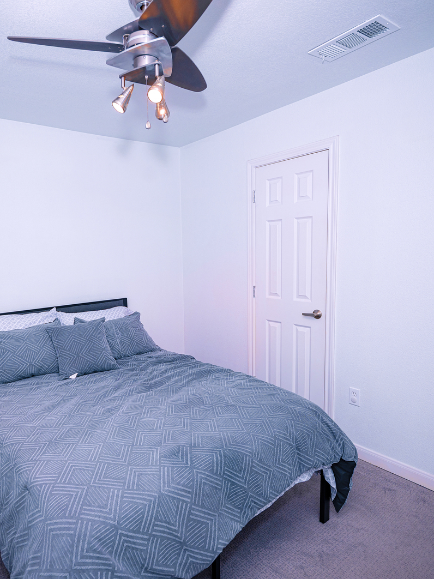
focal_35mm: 22
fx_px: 368
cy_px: 292
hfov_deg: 60.2
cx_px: 160
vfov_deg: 76.4
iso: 125
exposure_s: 1/100
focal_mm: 15
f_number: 2.8
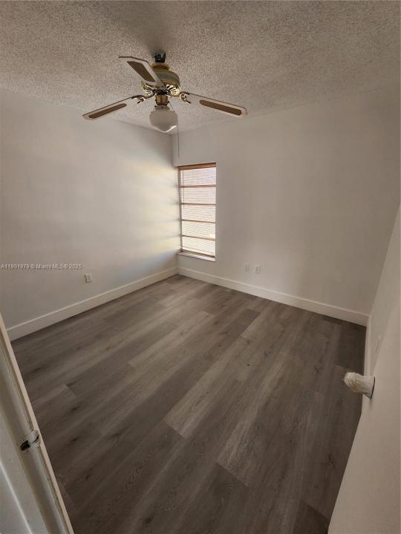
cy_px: 267
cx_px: 200
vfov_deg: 106.2
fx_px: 201
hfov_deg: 89.9
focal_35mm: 13
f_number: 2.2
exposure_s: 1/60
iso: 125
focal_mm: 2.2
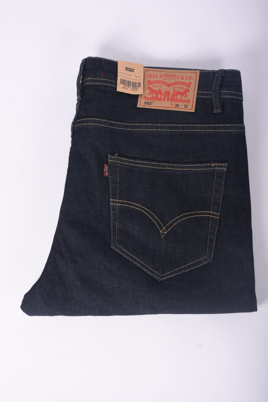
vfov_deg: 28.1
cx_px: 134
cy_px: 201
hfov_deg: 18.9
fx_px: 804
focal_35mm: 72
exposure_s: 1/200
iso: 160
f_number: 8
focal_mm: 48
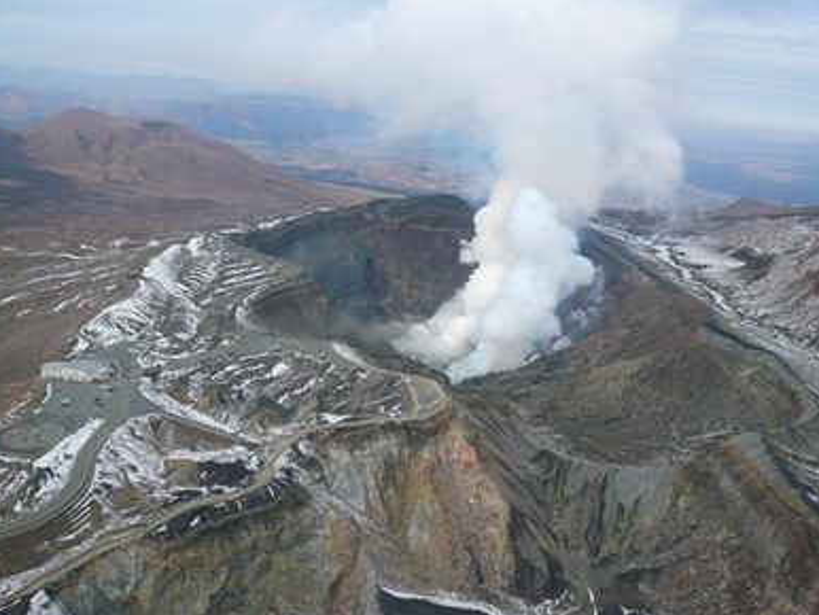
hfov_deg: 61.6
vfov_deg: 48.3
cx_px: 401
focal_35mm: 29
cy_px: 312
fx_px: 687
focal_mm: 4.6
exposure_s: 1/160
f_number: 8
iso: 100
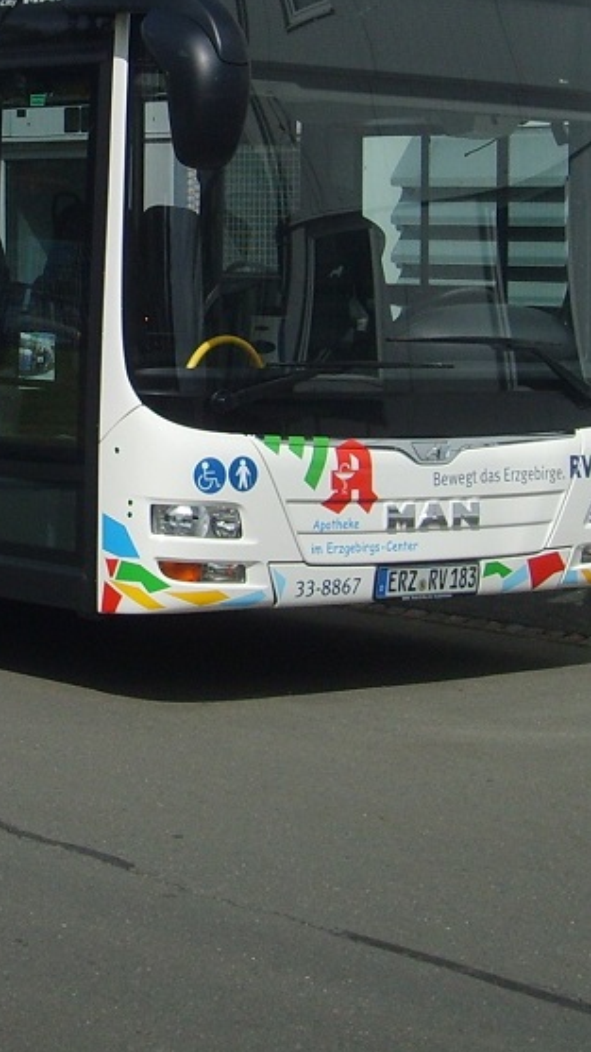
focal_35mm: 101
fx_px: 2816
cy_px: 223
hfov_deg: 11.8
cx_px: -85
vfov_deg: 20.9
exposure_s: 1/350
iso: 50
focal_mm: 7.2
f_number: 7.7
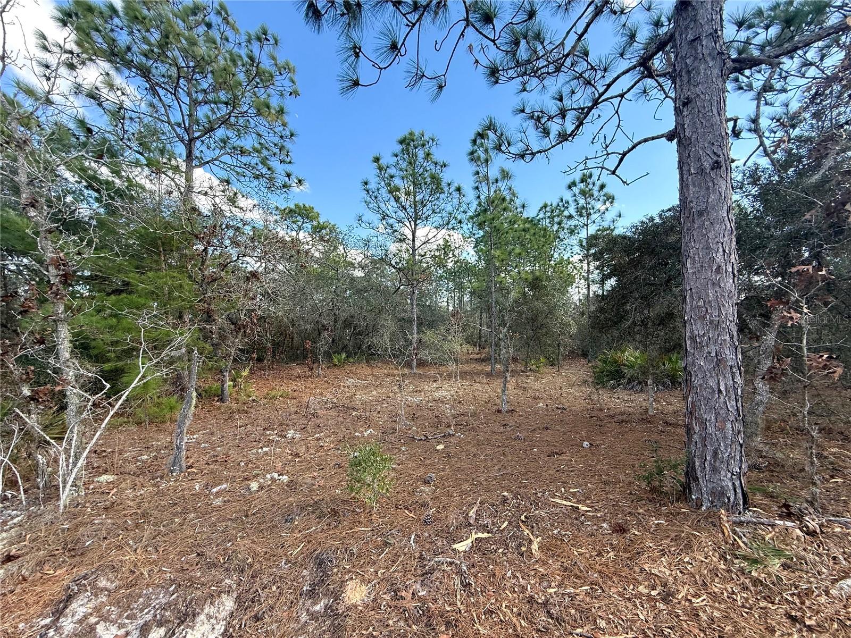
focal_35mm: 14
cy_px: 319
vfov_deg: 85.7
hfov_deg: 102.1
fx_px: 344
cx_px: 426
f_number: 2.2
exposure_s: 1/514
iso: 64
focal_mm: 2.22
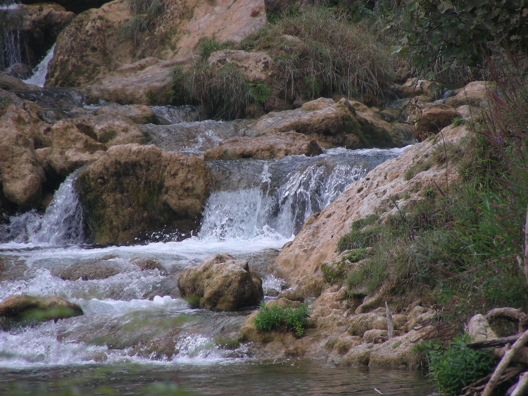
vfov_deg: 3.9
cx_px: 264
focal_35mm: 380
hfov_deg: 5.2
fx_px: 5796
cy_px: 198
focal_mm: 63.3
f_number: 4
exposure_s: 1/230
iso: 50
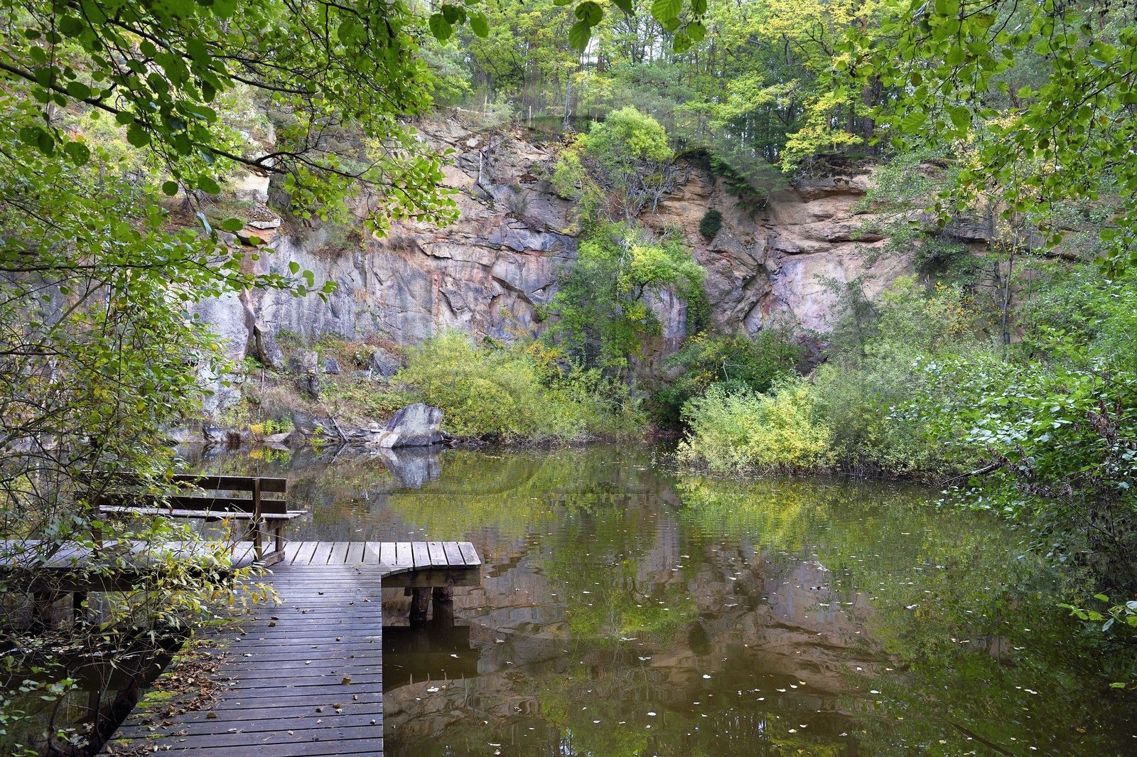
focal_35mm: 29
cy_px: 378
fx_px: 915
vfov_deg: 44.9
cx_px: 568
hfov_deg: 63.7
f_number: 10
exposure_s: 1/60
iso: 800
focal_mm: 29
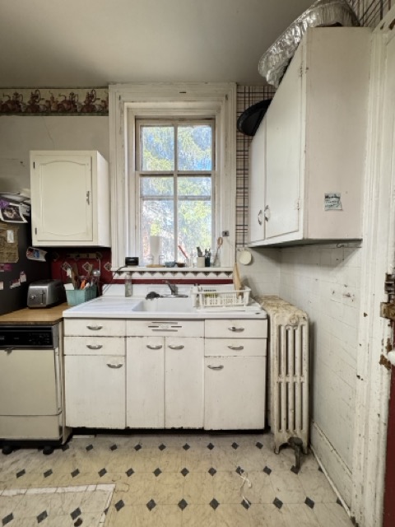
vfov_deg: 102.1
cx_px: 198
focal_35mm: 14
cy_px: 264
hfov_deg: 85.7
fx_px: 213
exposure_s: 1/120
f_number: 2.2
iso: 250
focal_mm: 2.22
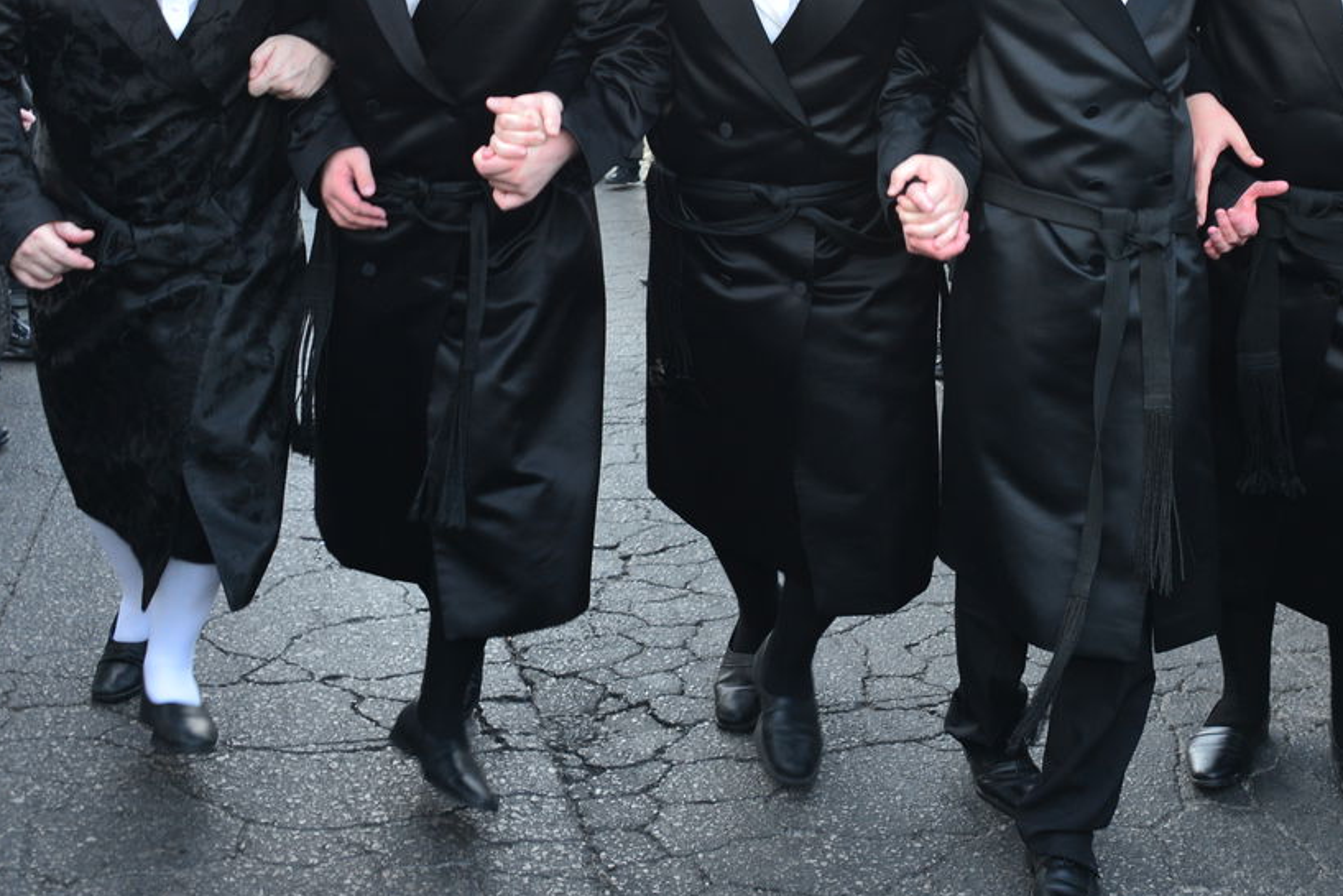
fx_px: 1791
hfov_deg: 40.7
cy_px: 146
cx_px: 873
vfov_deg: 27.4
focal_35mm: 48
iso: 800
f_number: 5.6
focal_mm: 28
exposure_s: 1/125
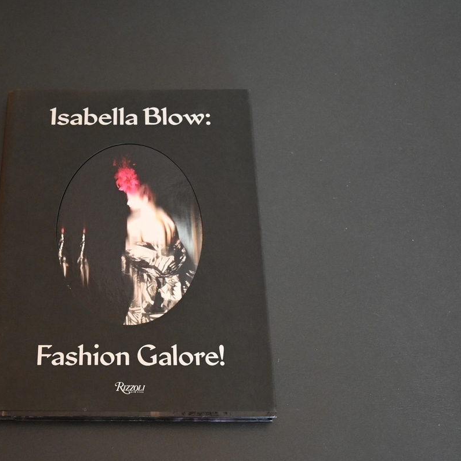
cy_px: 231
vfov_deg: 34.0
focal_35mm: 50
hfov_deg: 33.4
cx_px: 123
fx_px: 753
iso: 2000
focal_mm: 26
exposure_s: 1/125
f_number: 4.5
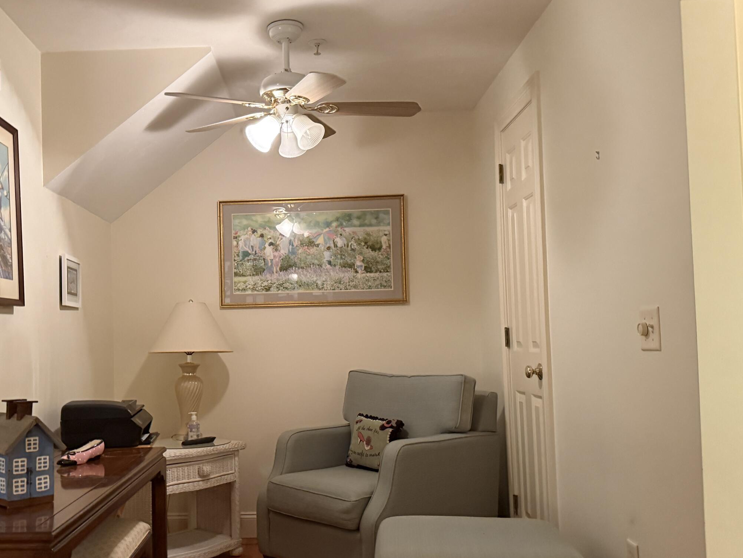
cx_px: 272
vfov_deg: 39.6
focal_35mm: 36
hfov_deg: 50.8
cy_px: 308
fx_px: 773
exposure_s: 1/40
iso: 640
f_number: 1.78
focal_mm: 6.76
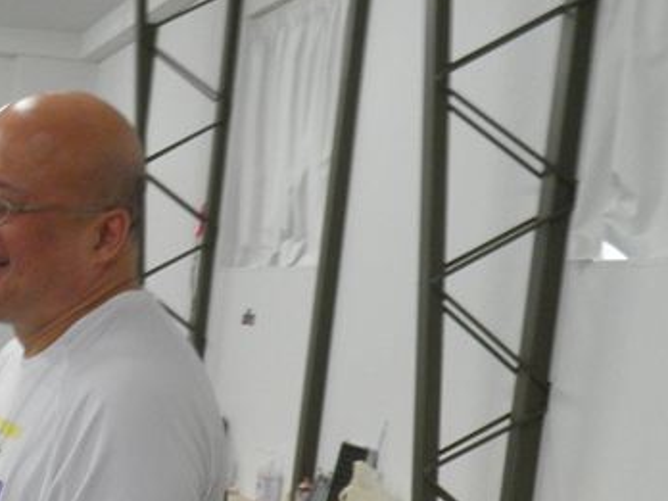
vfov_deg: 14.6
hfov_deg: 18.3
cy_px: 503
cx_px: -190
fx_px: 1930
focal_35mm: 100
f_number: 3.5
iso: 200
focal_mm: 6.1
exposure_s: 1/25
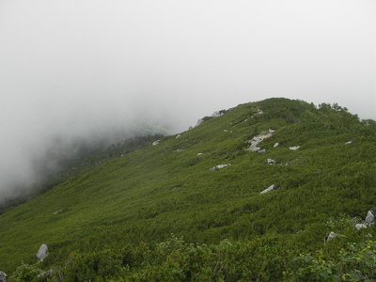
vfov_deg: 37.7
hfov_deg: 49.0
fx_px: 413
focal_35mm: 38
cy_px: 141
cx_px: 188
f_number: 6.6
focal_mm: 6.3
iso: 50
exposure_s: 1/100
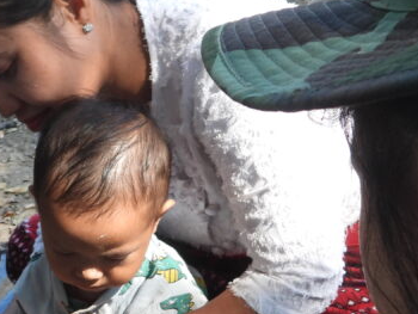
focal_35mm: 76
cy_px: 223
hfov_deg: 25.3
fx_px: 918
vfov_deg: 19.3
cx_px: 102
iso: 100
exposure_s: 1/160
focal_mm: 4.7
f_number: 2.8
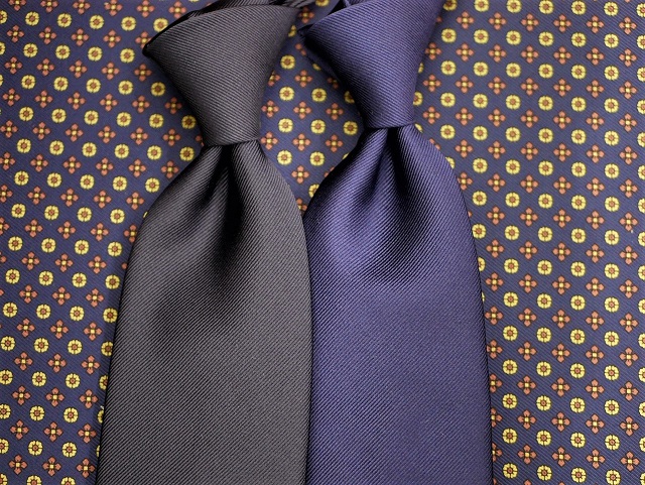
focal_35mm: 50
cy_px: 242
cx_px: 322
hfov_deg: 38.2
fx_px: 932
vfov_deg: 29.1
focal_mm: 25
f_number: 1.7
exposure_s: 1/60
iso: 2000
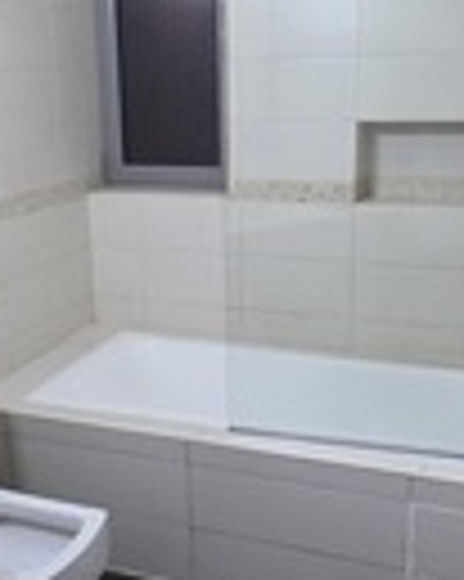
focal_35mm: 45
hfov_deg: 33.2
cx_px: 173
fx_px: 773
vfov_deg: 41.2
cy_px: 303
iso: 200
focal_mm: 2.2
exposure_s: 1/50
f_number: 1.9
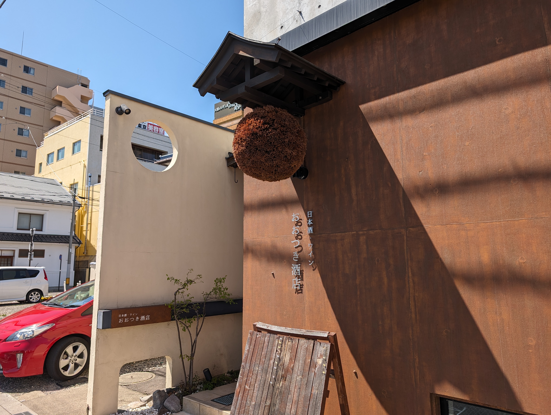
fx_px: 383
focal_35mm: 24
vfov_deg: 56.9
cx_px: 276
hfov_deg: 71.5
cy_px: 208
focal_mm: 6.9
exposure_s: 1/739
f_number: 1.68
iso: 20
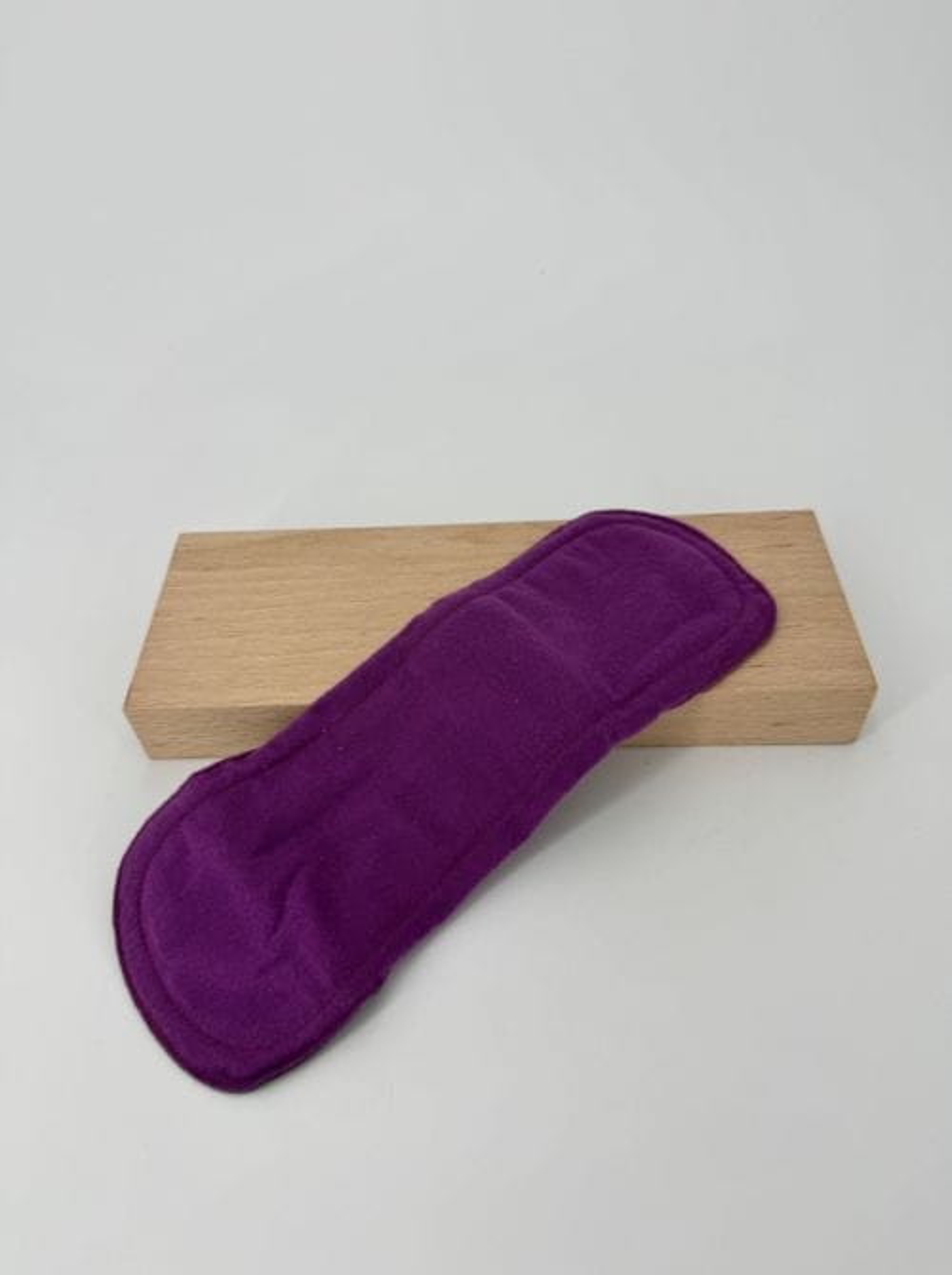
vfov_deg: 71.7
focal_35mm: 24
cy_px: 638
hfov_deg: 56.7
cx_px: 476
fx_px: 882
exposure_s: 1/2041
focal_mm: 6.76
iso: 80
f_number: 1.78
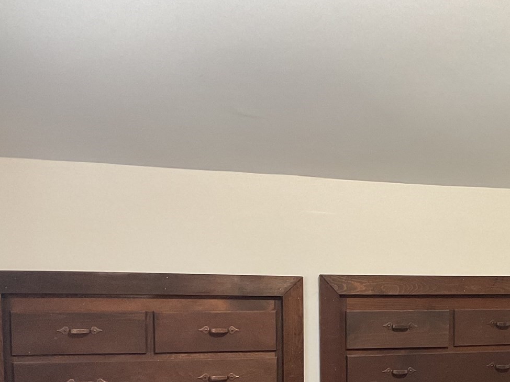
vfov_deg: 23.3
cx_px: 494
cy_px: 359
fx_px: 898
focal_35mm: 61
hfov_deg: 29.8
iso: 125
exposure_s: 1/60
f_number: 1.8
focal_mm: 3
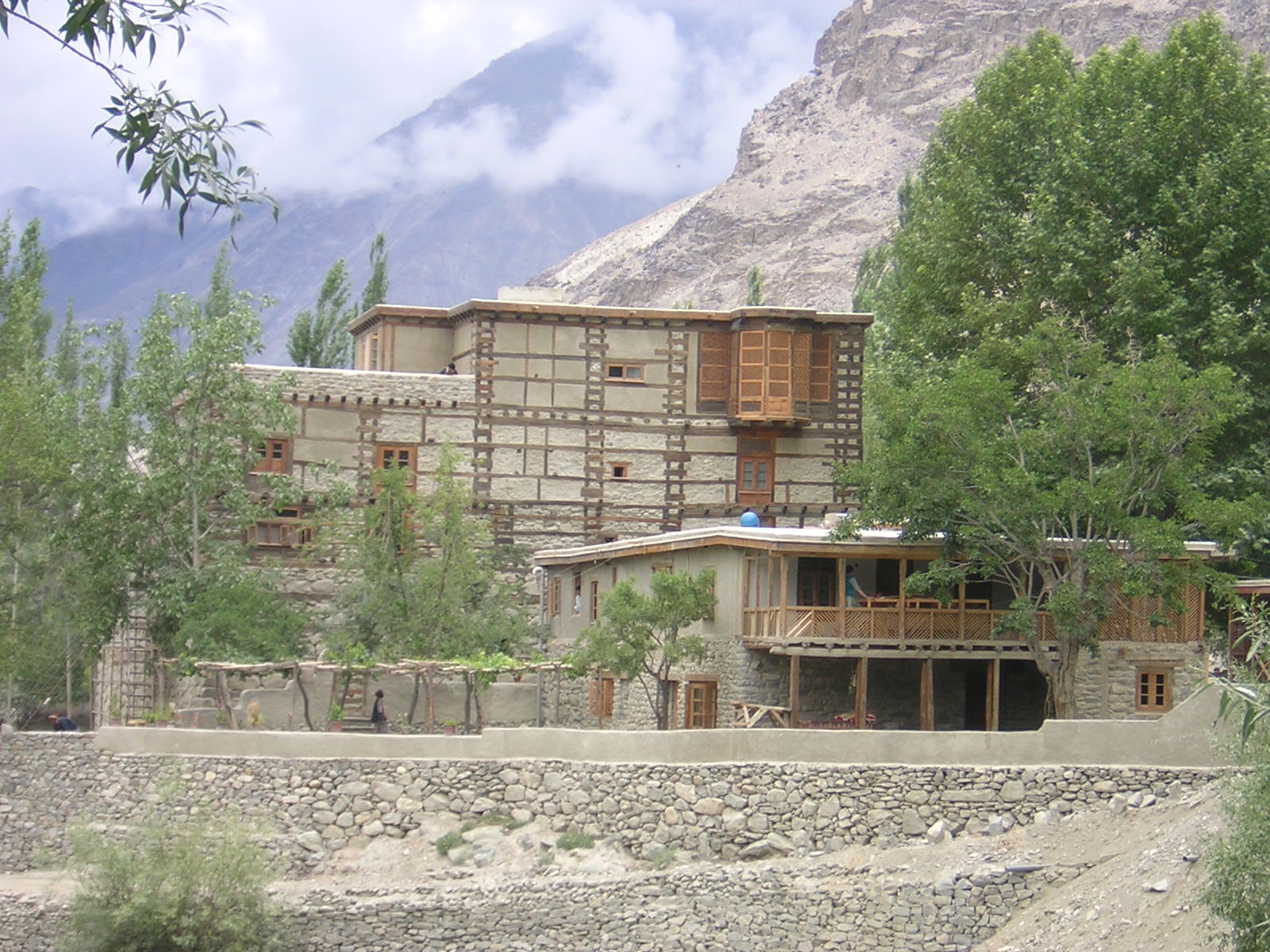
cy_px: 476
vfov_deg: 15.2
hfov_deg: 20.2
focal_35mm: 97
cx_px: 635
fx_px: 3559
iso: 100
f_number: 4.4
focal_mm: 12.6
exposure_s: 1/159
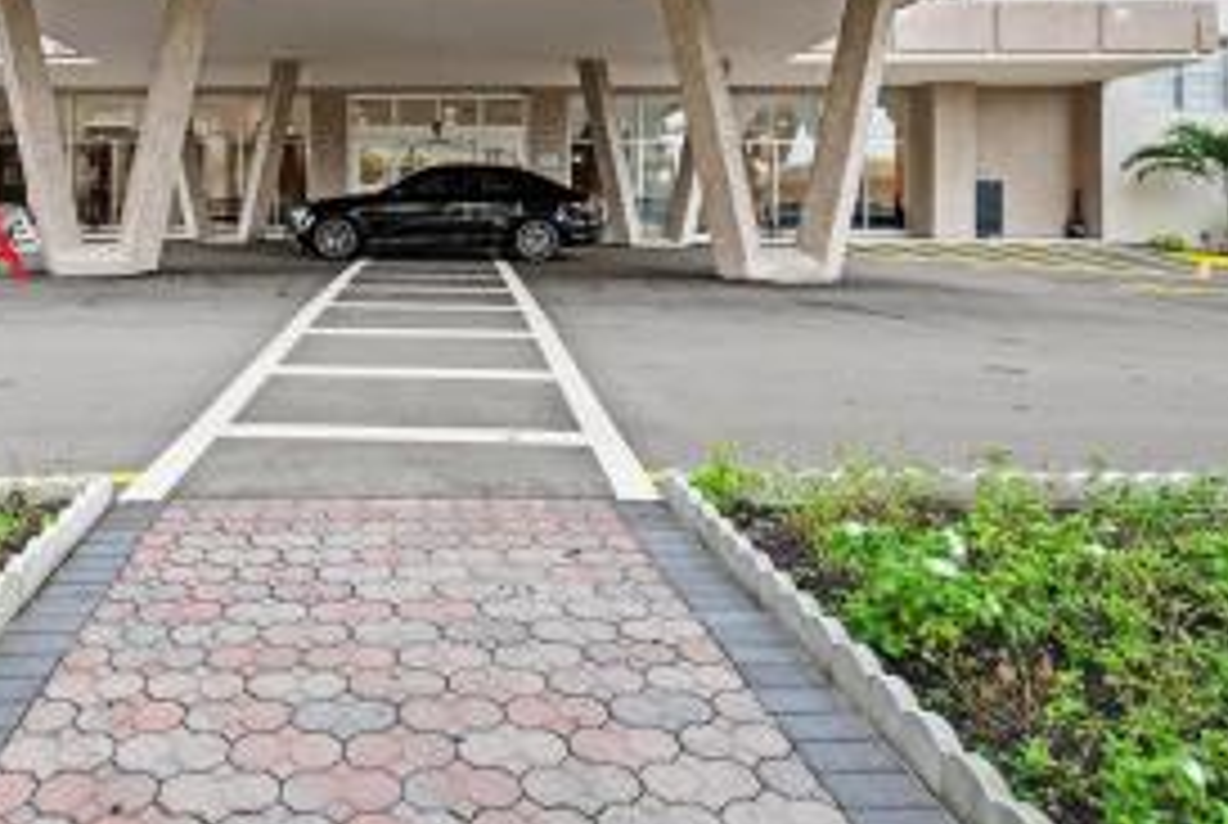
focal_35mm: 23
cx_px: 403
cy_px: 324
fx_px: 786
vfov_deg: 54.8
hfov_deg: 73.5
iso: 100
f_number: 2.8
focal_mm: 14
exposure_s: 1/25
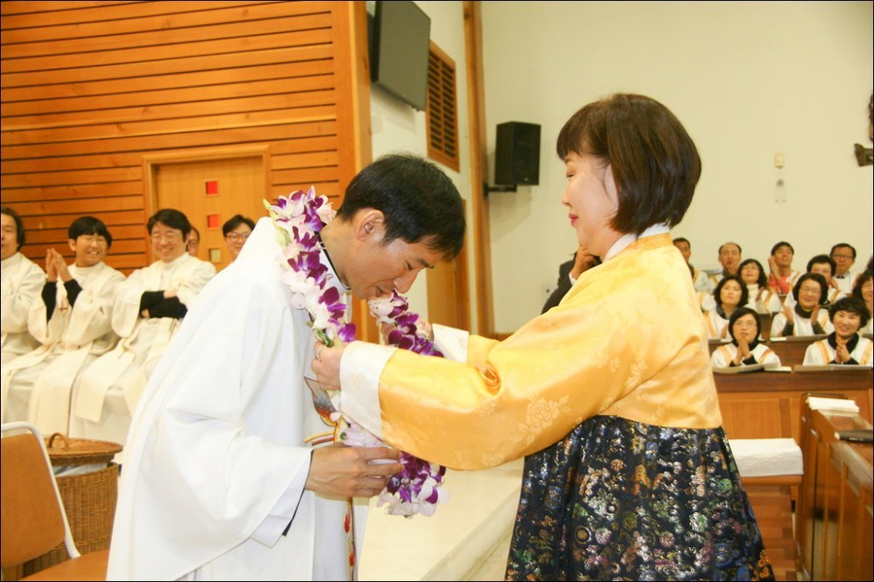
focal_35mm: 42
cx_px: 437
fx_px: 1019
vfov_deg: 31.9
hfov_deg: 46.4
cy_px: 291
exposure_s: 1/60
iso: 1600
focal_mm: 28
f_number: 4.5
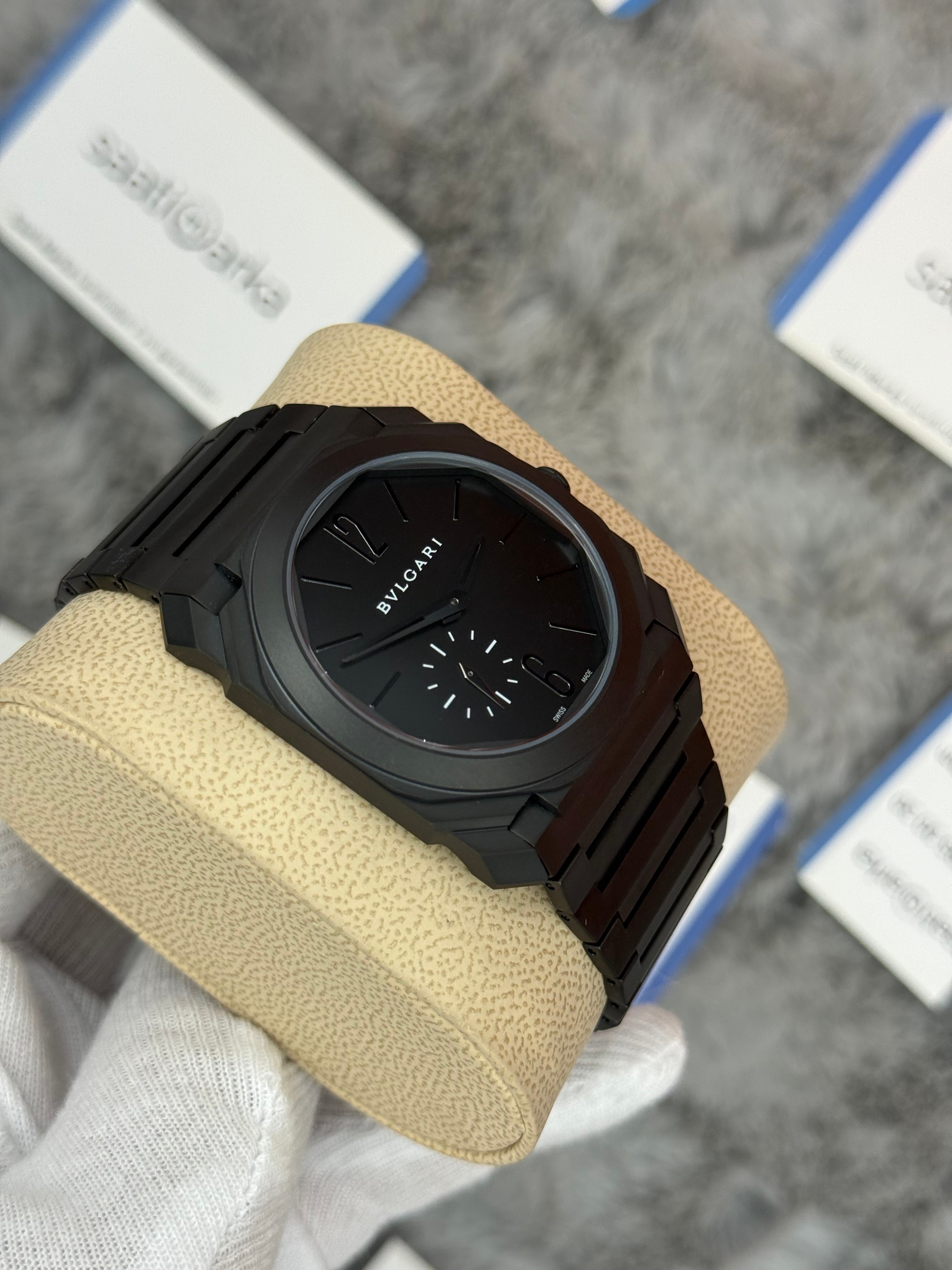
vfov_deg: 39.7
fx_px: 1760
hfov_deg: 30.3
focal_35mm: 48
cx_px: 476
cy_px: 635
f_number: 1.78
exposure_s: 1/778
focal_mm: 6.76
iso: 100
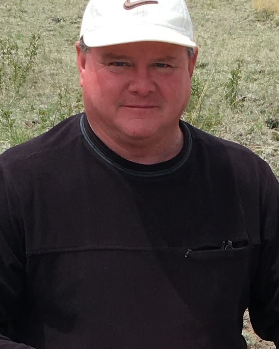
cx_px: 139
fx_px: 320
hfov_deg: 47.1
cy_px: 169
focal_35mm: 31
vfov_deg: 57.2
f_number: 2.2
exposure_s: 1/699
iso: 25
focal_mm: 4.15
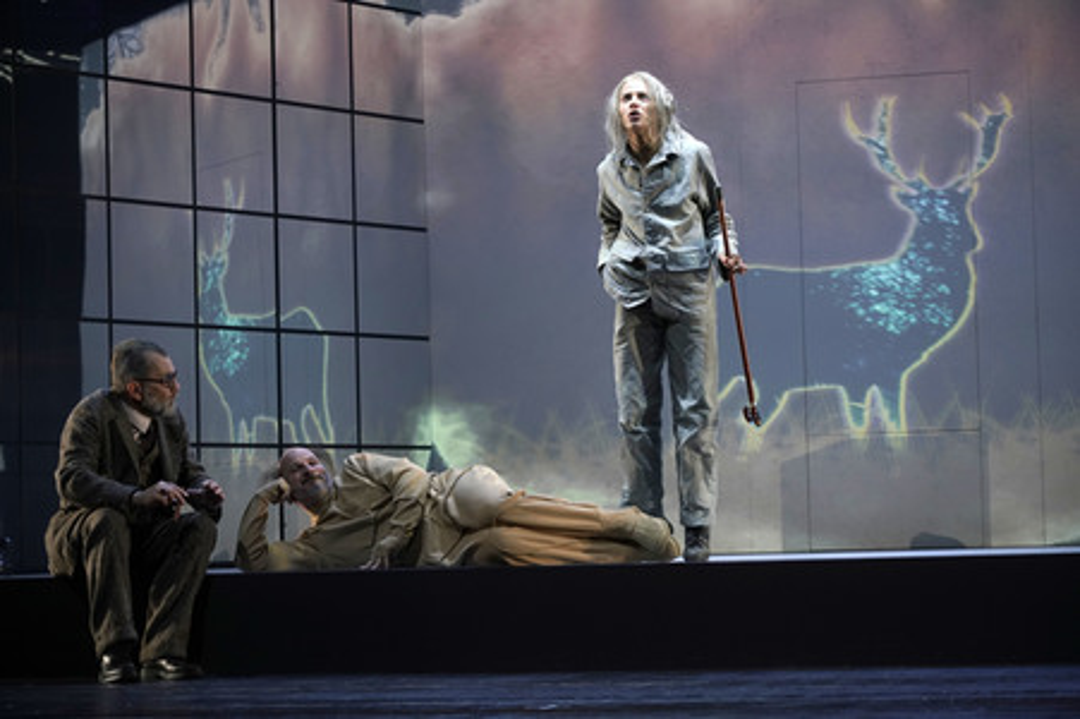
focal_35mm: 97
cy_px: 360
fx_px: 2908
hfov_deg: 21.0
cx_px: 540
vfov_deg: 14.1
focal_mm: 97
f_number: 5.6
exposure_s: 1/160
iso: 1000
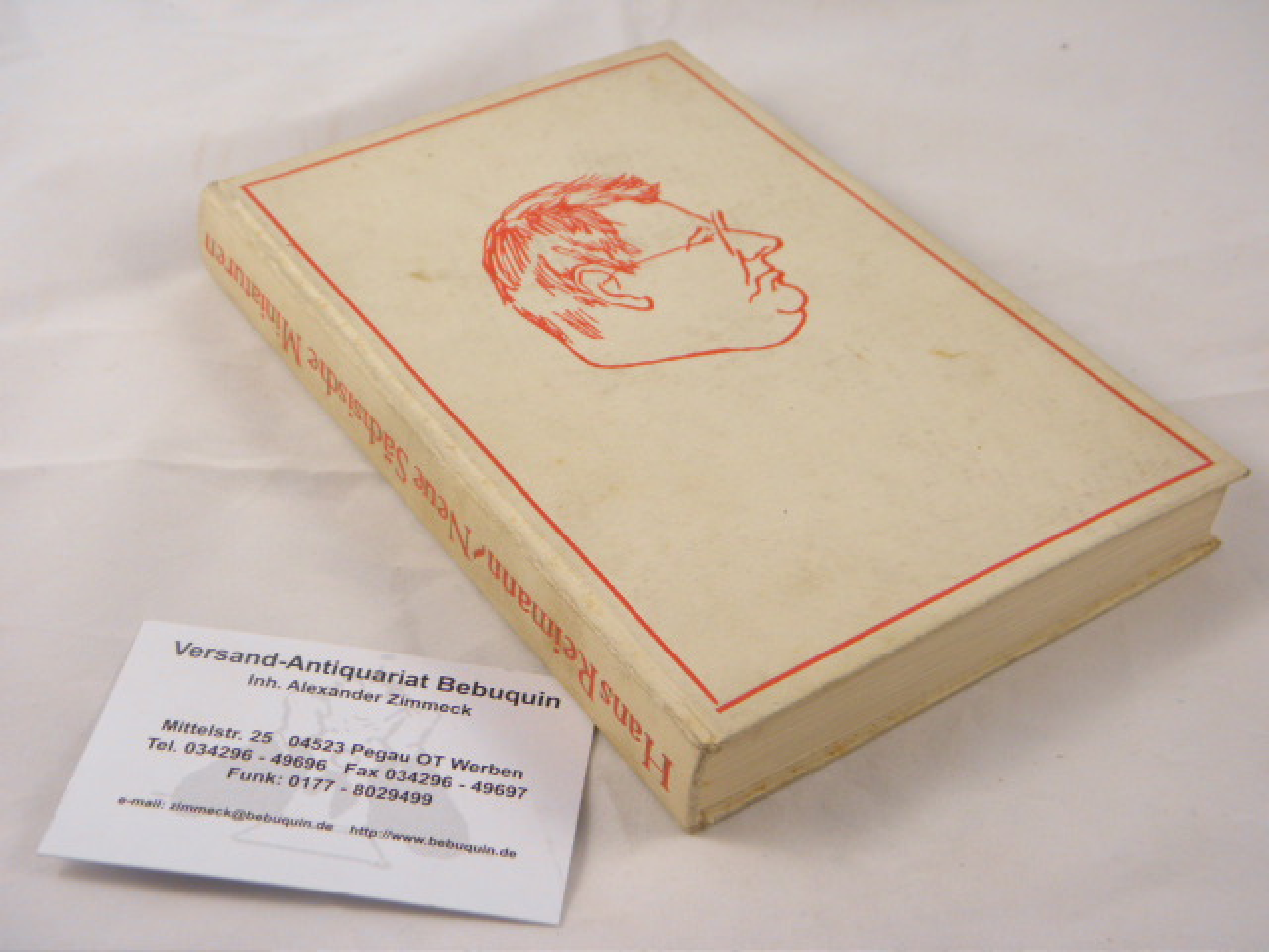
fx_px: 1833
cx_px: 634
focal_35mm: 50
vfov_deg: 29.1
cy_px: 476
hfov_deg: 38.2
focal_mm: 9.1
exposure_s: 1/60
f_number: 4
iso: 100
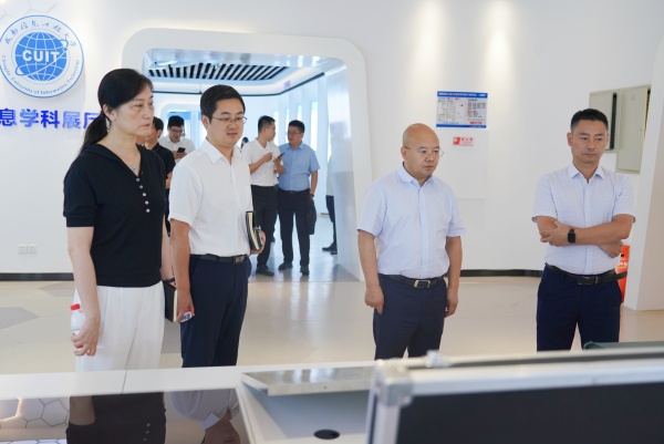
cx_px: 332
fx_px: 720
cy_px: 222
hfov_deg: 49.5
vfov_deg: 34.3
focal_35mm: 39
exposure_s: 1/160
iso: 1000
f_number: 4
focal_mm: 39
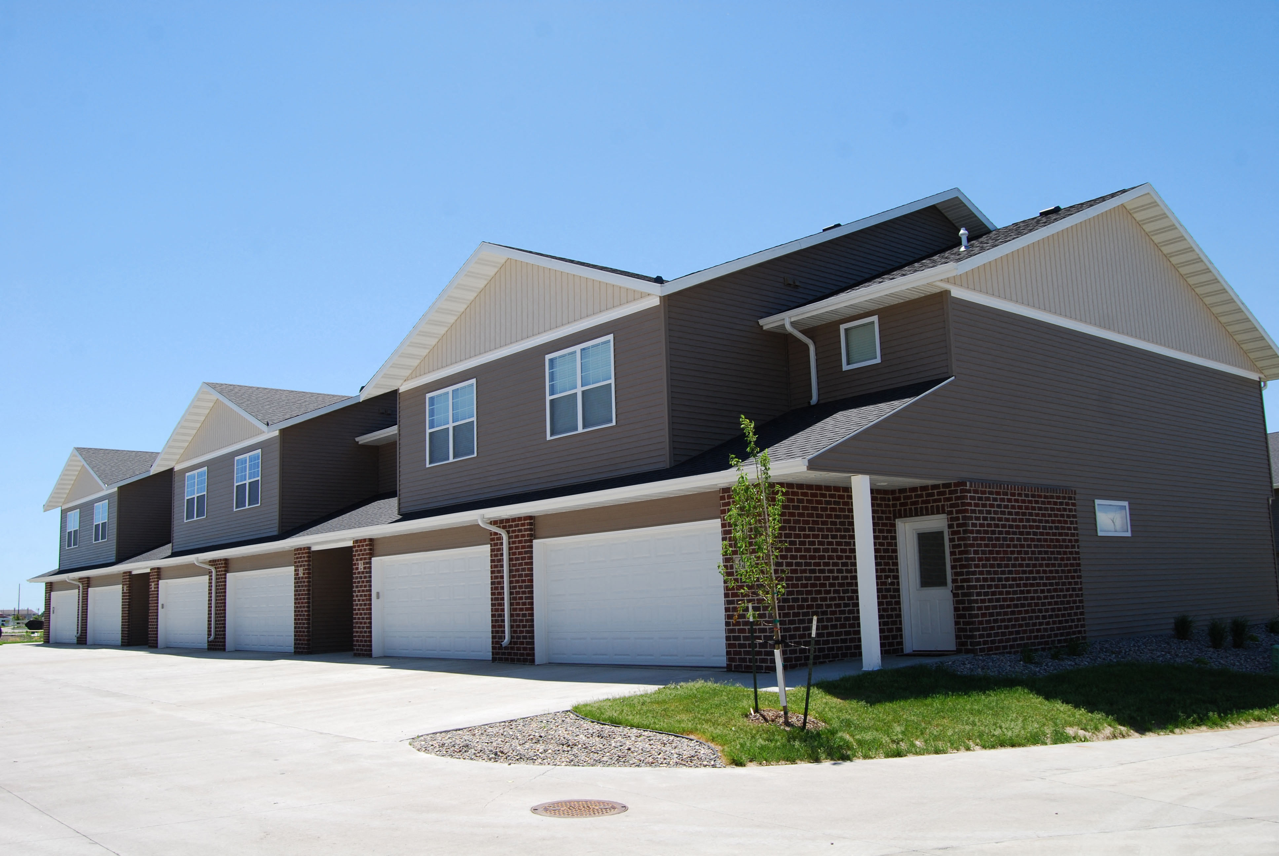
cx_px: 640
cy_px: 428
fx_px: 1067
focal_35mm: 30
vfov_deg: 43.7
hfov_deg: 61.9
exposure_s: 1/160
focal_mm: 20
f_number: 6.3
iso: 100
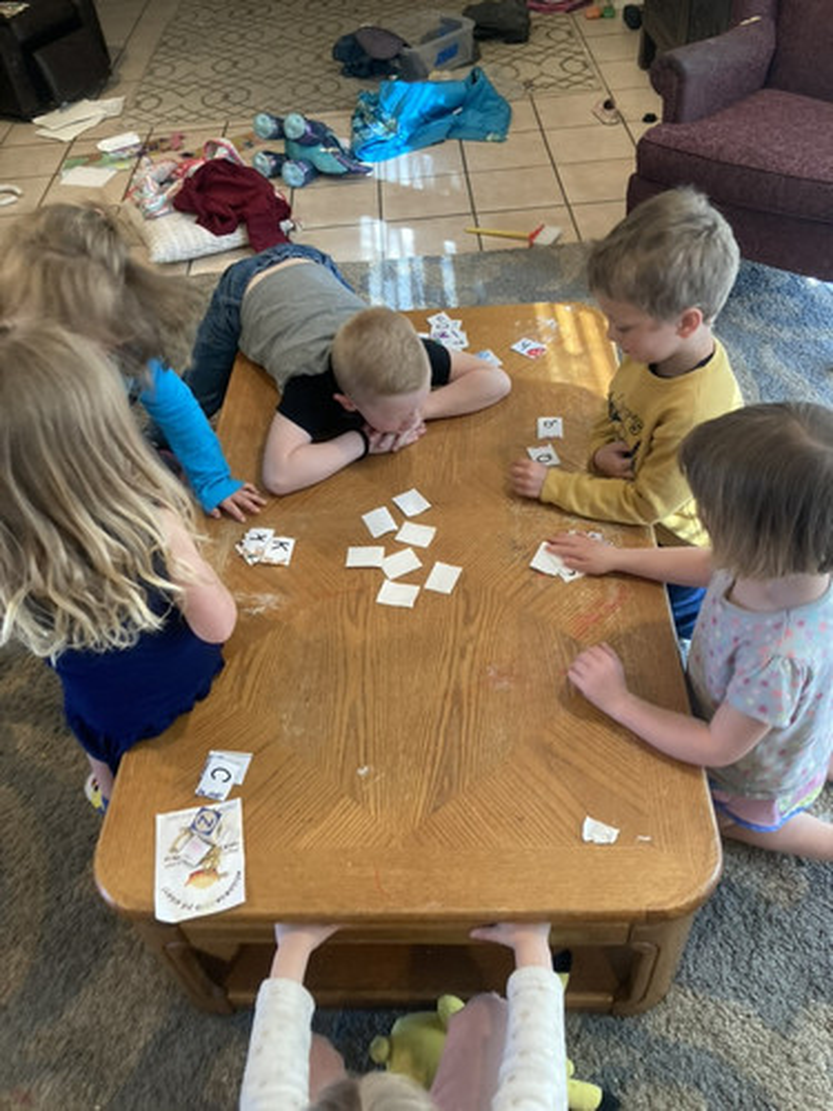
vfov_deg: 63.4
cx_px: 416
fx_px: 898
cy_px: 556
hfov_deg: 49.7
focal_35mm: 28
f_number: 1.8
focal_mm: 3.99
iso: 200
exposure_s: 1/60
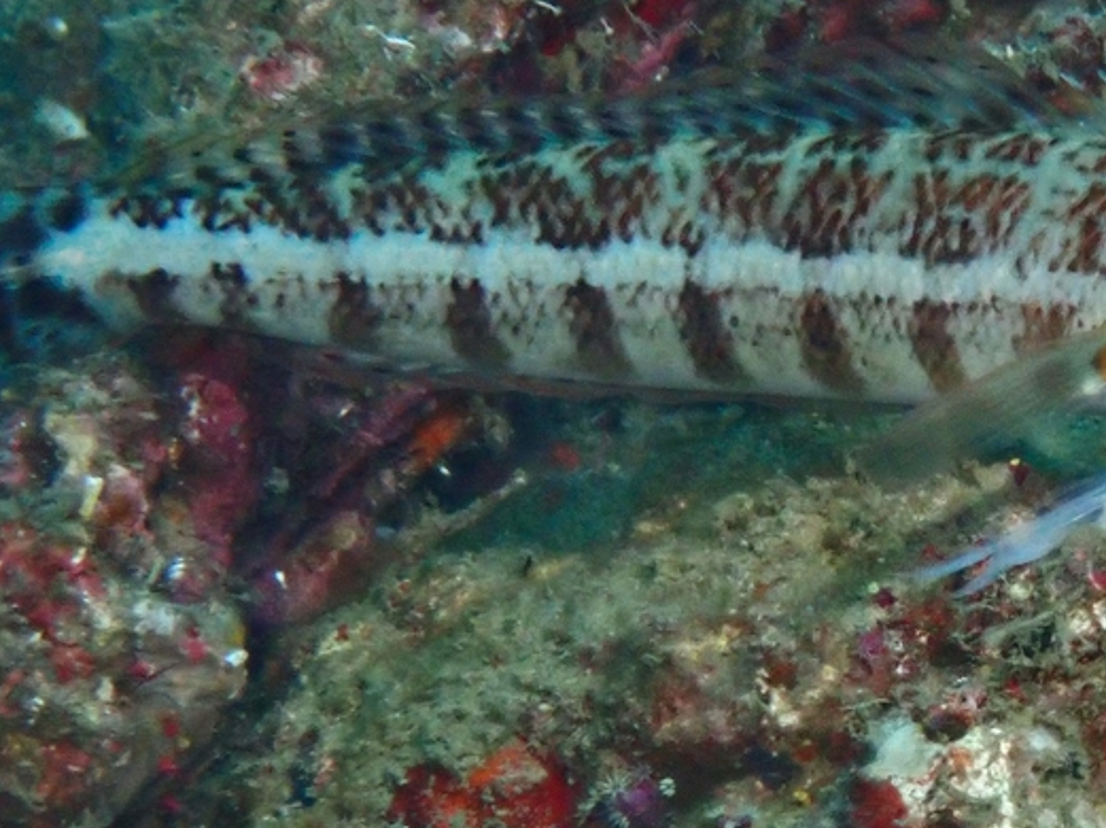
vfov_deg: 6.8
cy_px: 538
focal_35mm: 219
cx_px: 955
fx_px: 6992
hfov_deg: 9.0
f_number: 6.3
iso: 640
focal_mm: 18
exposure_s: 1/200
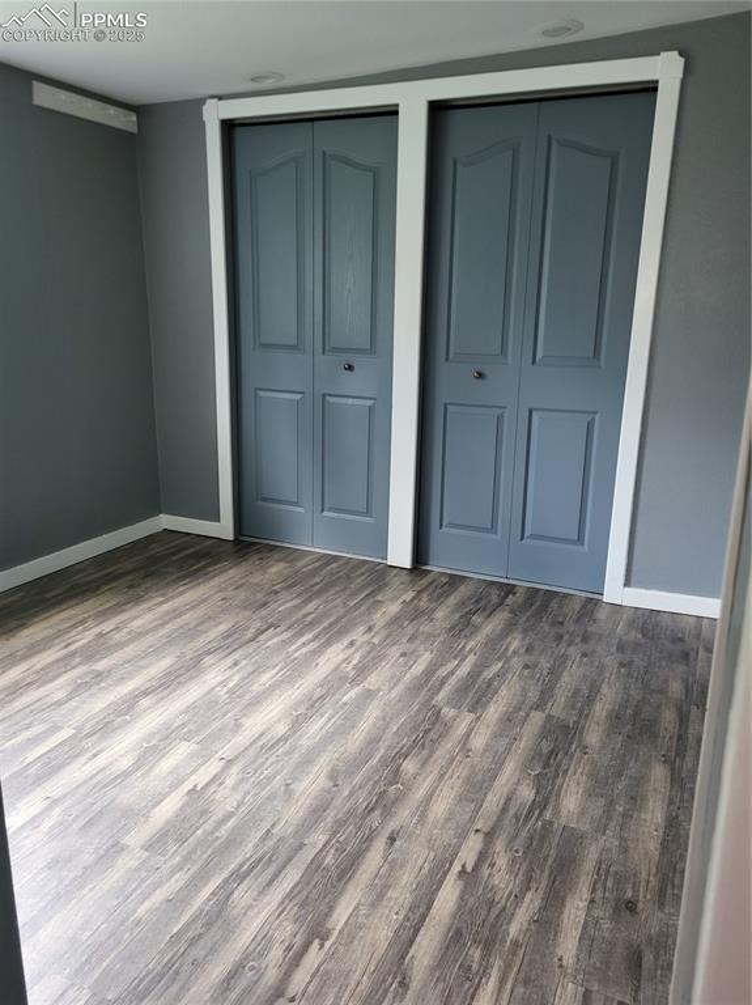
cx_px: 376
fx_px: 754
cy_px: 502
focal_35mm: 26
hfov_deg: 53.0
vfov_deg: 67.3
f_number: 1.8
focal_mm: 5.4
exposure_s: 1/40
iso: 500
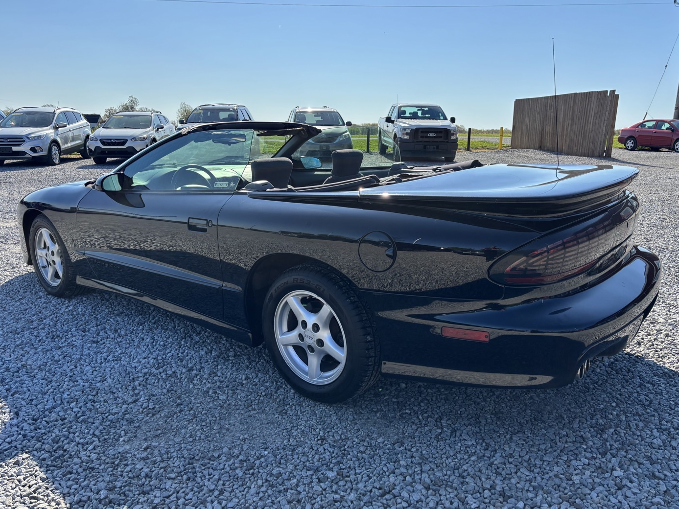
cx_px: 342
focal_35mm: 27
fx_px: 530
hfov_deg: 65.3
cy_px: 253
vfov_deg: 51.3
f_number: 1.6
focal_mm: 5.96
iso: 50
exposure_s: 1/2639
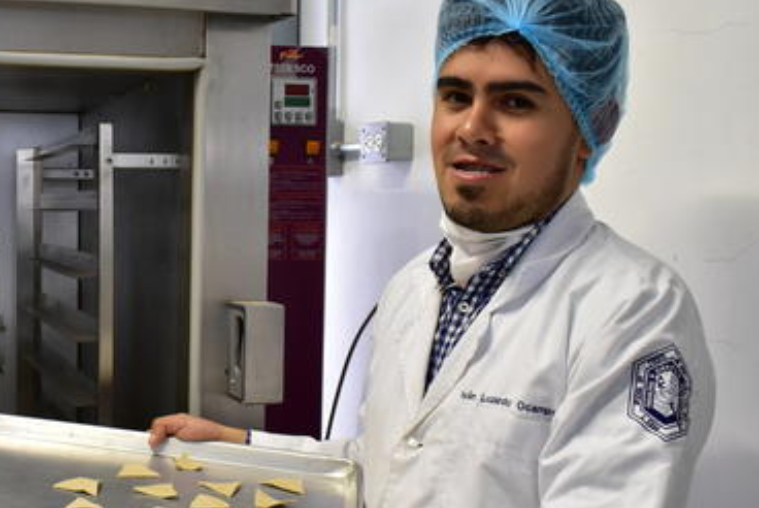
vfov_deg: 25.6
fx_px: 1118
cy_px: 279
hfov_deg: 35.9
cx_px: 121
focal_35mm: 53
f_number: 5.6
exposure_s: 1/60
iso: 800
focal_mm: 20
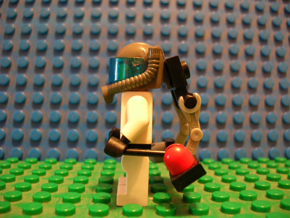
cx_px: 145
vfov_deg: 40.7
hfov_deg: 52.6
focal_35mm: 35
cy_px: 109
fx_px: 293
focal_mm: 5.8
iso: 200
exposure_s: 1/2
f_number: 2.8
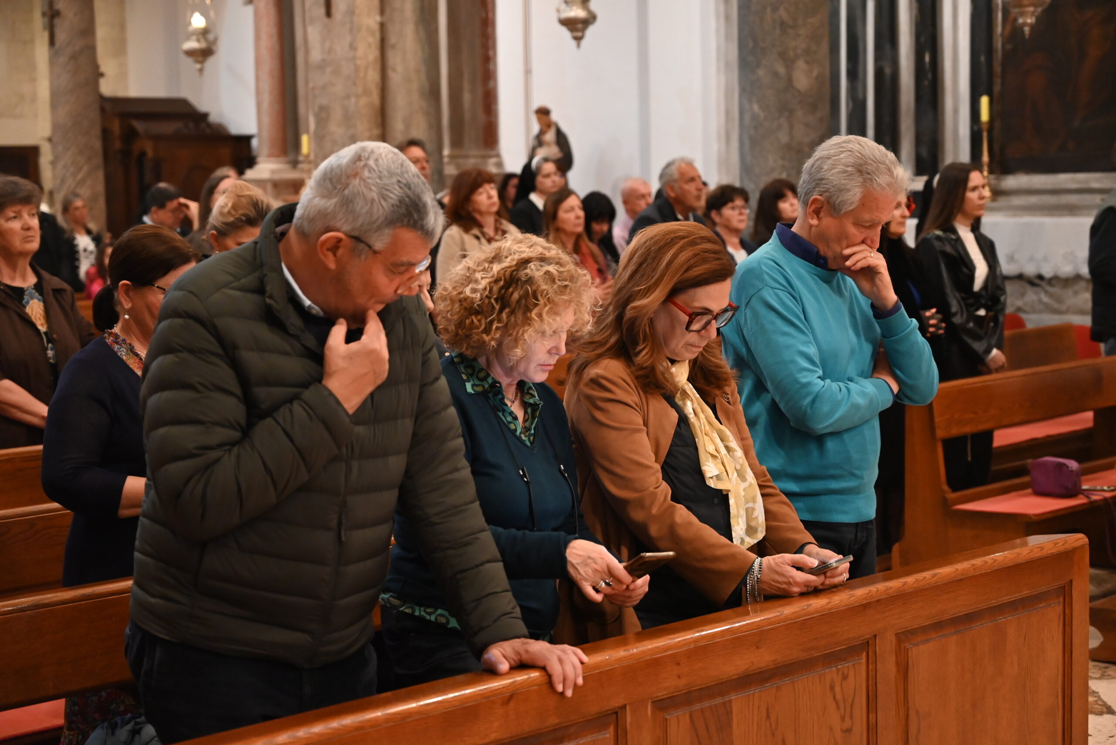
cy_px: 372
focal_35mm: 61
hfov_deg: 32.9
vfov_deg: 22.3
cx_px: 558
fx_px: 1892
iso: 4500
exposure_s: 1/60
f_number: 4
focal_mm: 61
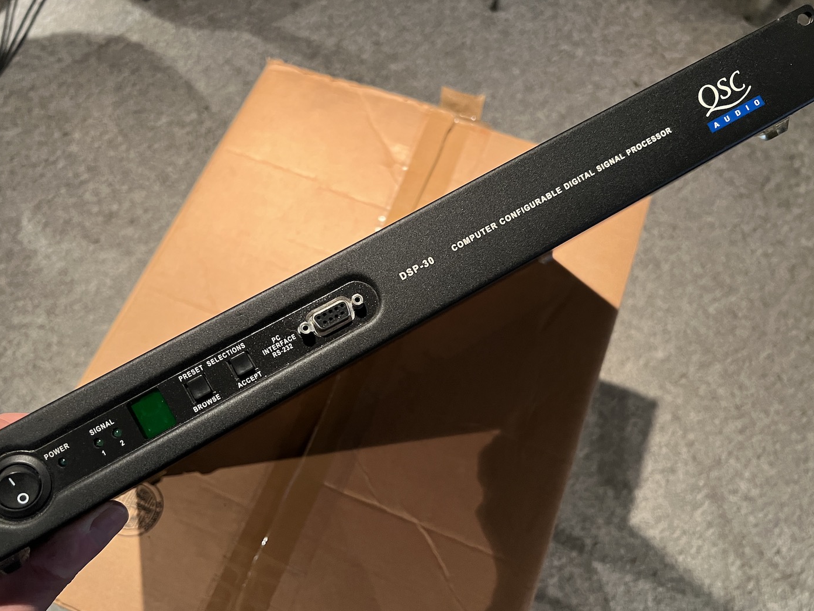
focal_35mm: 28
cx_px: 397
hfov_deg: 63.4
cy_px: 327
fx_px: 658
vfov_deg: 49.7
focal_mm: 5.7
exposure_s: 1/50
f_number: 1.5
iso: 320
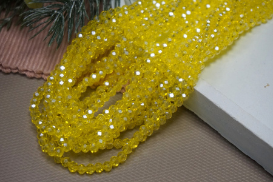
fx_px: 512
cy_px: 91
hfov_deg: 29.9
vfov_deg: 20.2
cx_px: 136
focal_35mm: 68
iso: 1250
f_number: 5.6
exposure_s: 1/80
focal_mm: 45
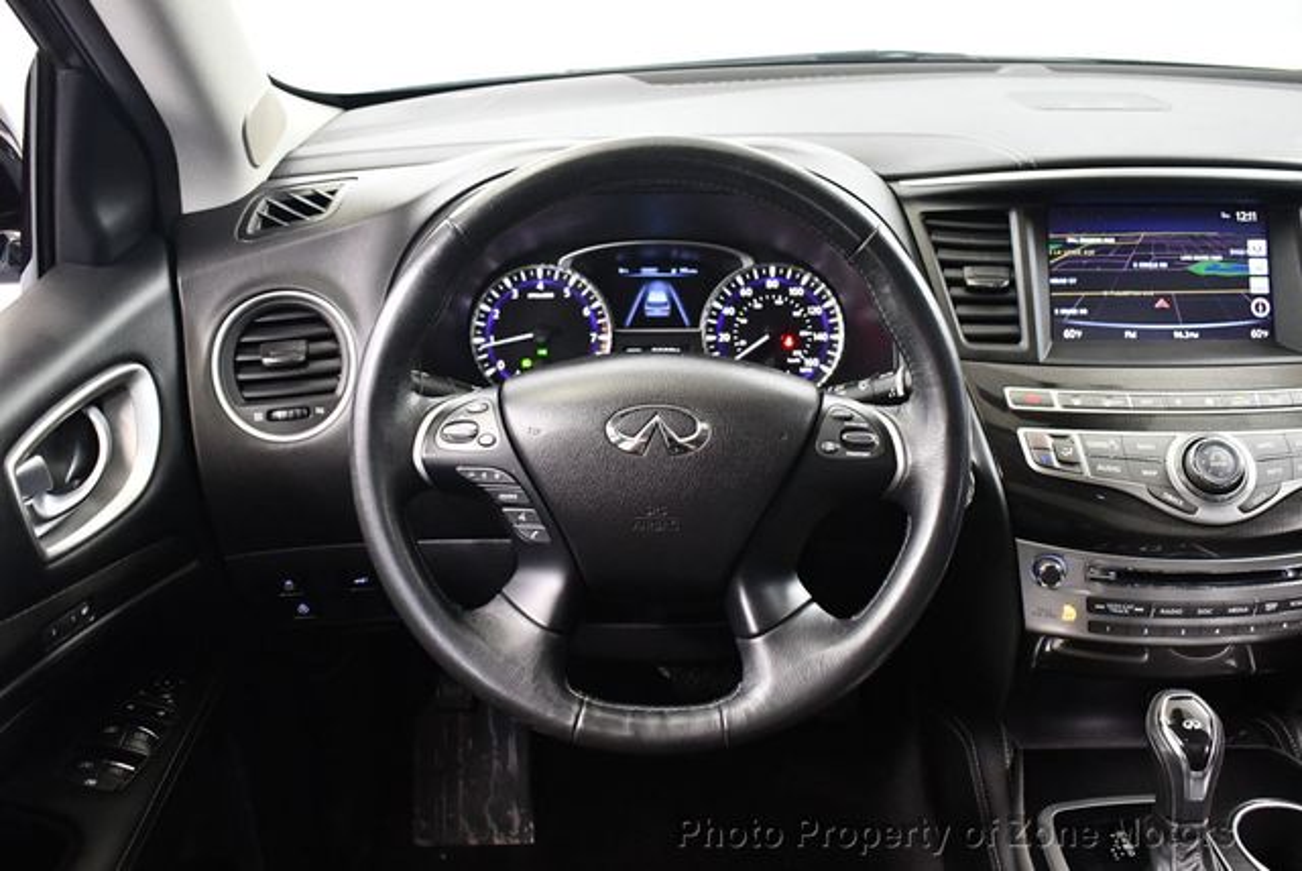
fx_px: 1303
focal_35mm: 36
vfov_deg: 36.9
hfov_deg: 53.1
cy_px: 436
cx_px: 651
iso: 4000
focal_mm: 18
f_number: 3.5
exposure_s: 1/60
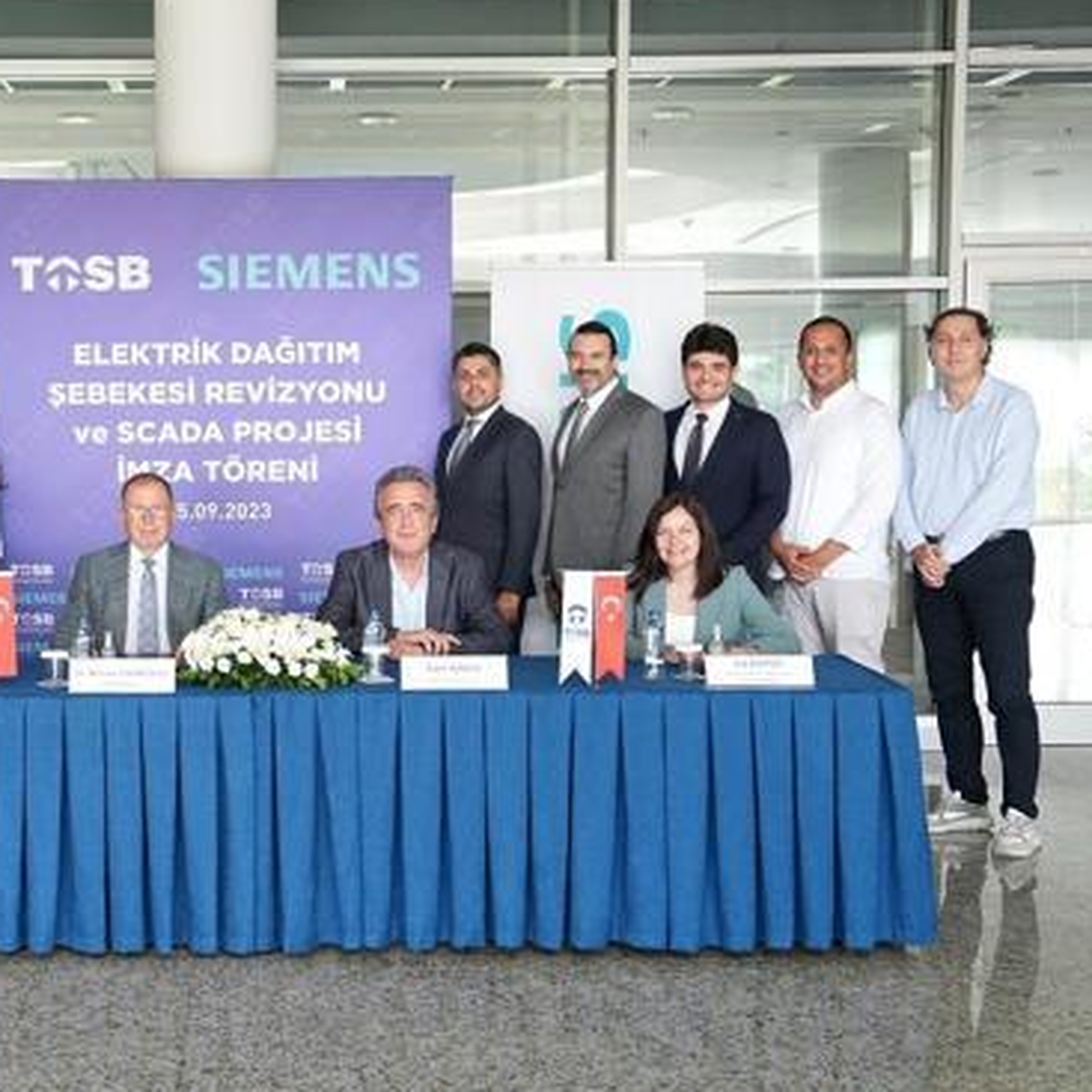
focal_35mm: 57
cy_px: 500
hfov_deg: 29.5
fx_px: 2034
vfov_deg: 30.0
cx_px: 257
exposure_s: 1/200
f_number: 2.8
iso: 800
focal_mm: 40
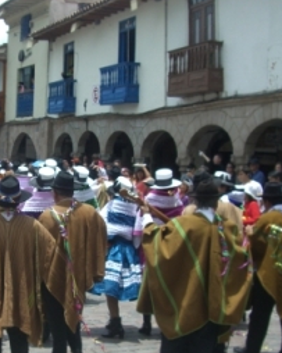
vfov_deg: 26.0
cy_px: 229
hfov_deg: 20.7
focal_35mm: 73
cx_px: 54
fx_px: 762
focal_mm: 7.9
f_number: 5.6
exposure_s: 1/200
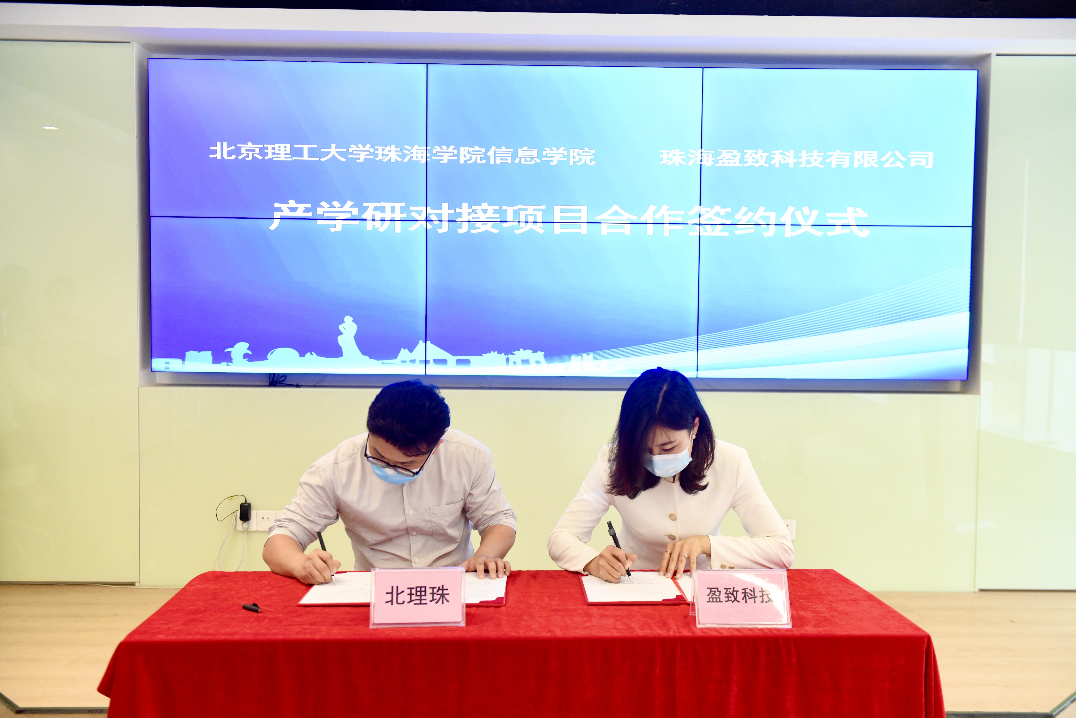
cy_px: 359
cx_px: 538
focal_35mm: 35
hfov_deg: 54.4
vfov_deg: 37.9
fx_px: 1046
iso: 2000
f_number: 4
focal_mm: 35
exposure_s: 1/160
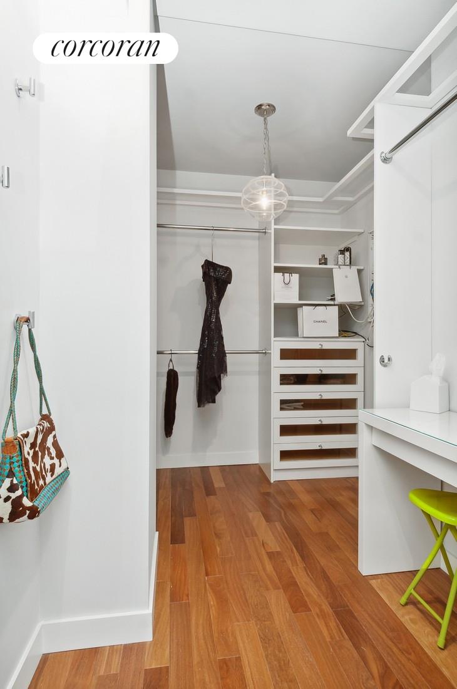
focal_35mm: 18
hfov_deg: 67.2
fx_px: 344
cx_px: 228
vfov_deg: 90.1
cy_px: 344
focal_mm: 12
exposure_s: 1/40
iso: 200
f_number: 7.1
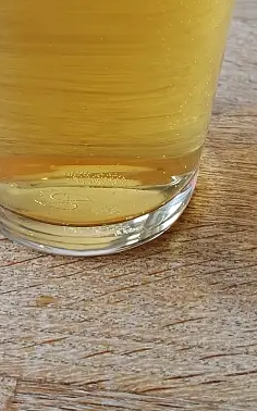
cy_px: 50
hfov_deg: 18.8
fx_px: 774
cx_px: 75
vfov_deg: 28.7
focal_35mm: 69
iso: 80
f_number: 1.8
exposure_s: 1/100
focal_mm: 4.6
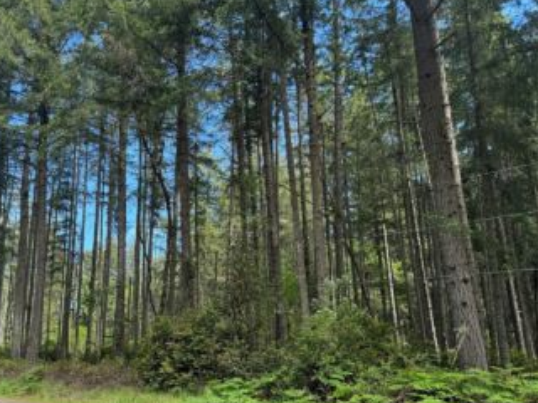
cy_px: 247
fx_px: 466
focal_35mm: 30
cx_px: 203
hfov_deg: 59.2
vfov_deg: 46.5
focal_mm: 6.76
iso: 80
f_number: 1.78
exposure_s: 1/407
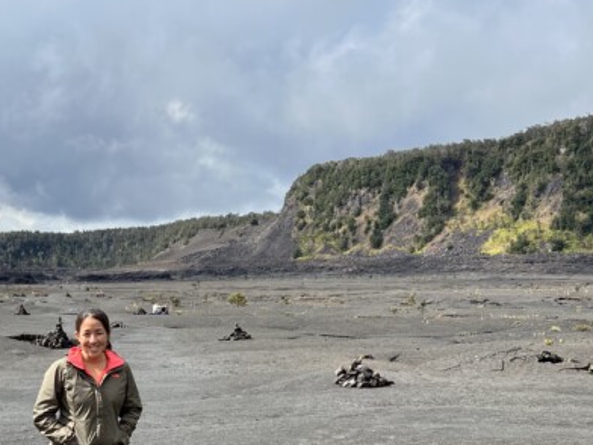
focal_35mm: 51
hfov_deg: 35.7
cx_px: 82
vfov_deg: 28.2
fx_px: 874
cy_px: 330
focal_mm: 5.7
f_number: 1.5
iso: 50
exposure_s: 1/4831
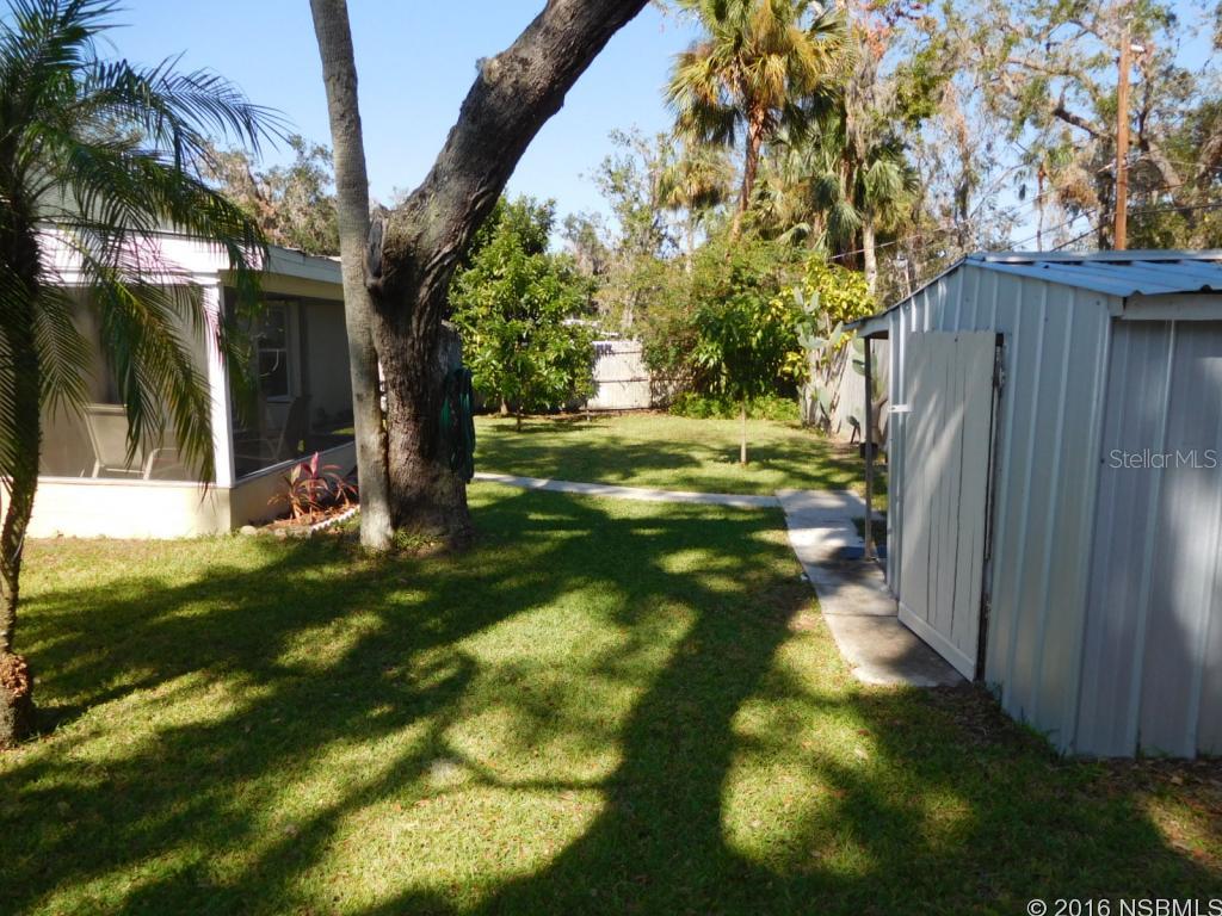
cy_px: 458
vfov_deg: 54.9
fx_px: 883
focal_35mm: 25
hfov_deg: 69.4
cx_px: 611
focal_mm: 4.5
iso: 125
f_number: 3.4
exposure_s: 1/640
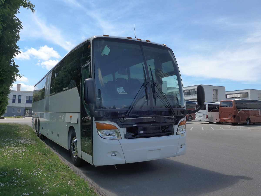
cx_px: 130
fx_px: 219
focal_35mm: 29
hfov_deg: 61.7
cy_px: 98
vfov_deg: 48.2
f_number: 4.5
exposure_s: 1/640
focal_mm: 6
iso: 160
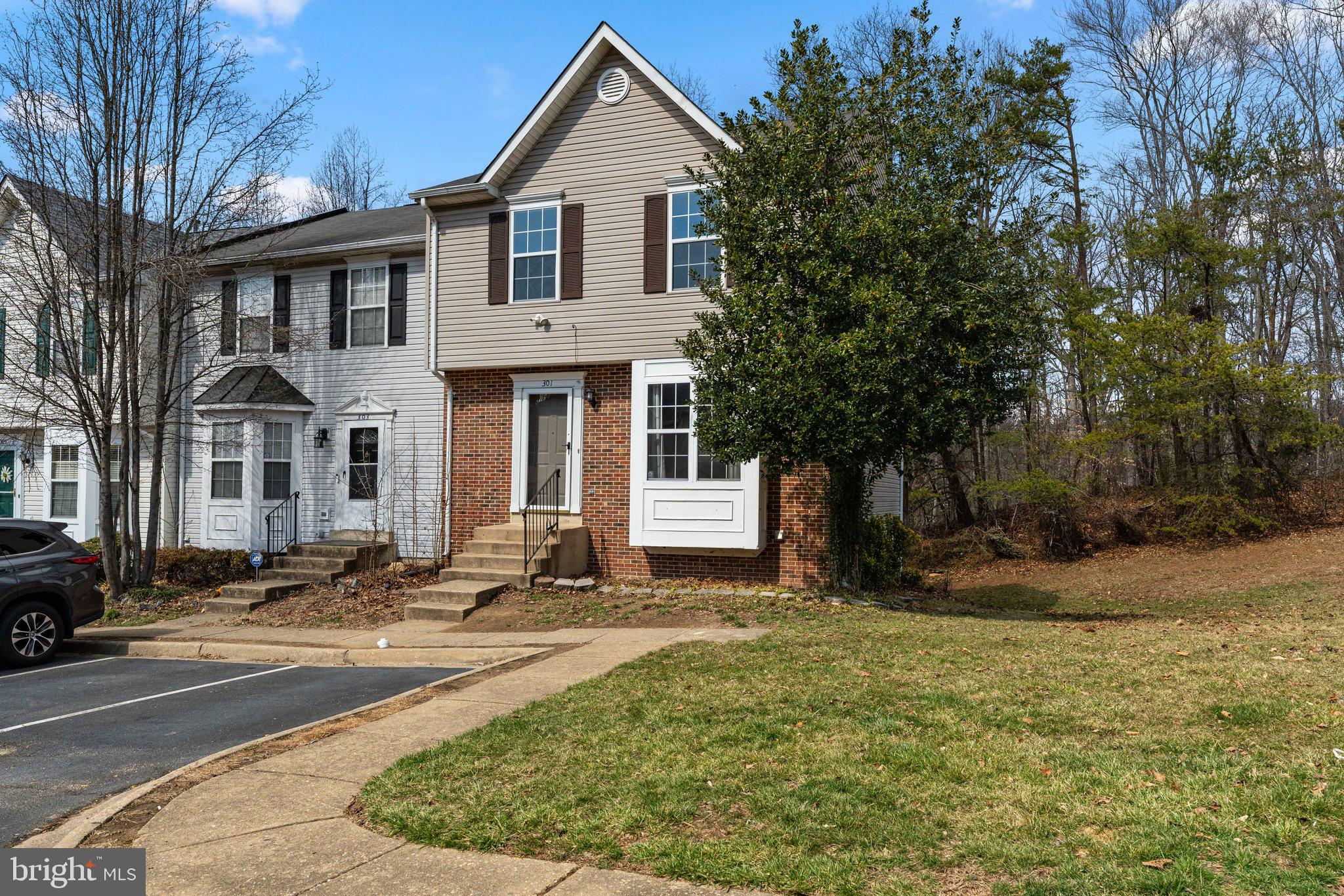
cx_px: 672
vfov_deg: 53.1
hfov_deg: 73.7
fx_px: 896
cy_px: 448
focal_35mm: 24
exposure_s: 1/4000
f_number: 7.1
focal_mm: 24
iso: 1000
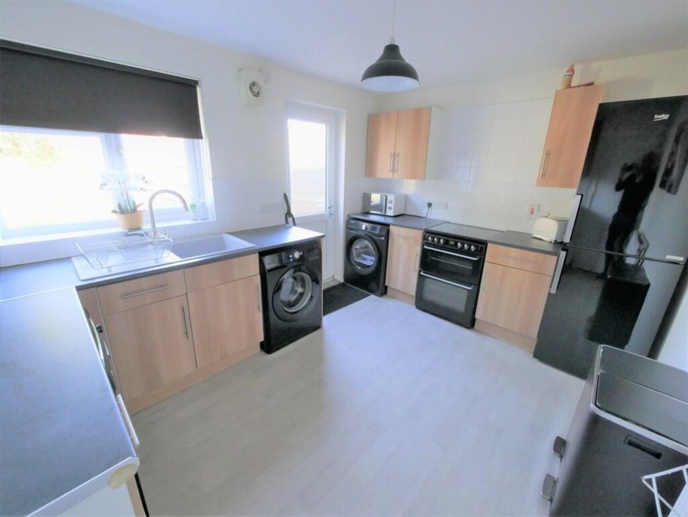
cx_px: 344
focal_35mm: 14
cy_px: 258
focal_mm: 7
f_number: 4
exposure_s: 1/60
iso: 1250
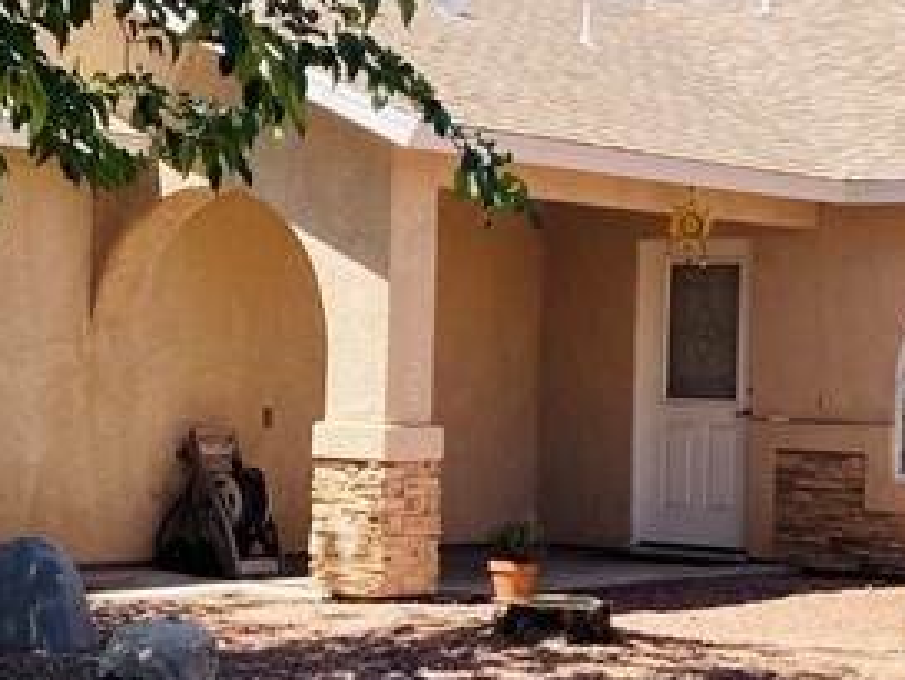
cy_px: 362
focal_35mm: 105
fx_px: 2746
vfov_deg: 14.1
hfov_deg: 18.7
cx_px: 312
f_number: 1.8
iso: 20
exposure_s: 1/1230
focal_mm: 3.99
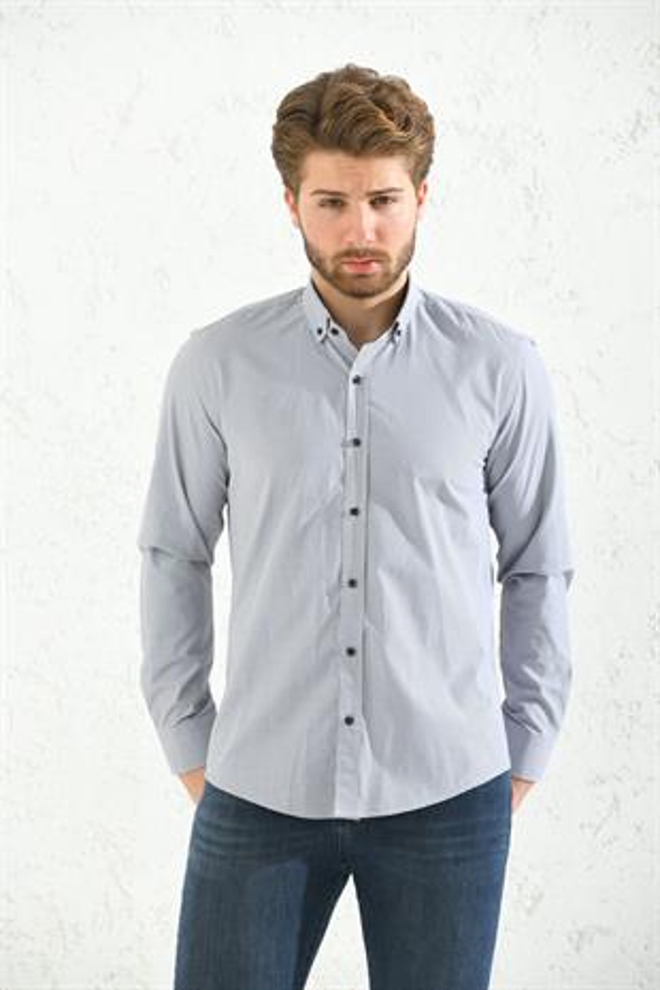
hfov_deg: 8.9
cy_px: 495
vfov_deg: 13.2
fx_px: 4262
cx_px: 330
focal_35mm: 155
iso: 125
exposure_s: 1/160
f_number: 6.3
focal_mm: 155
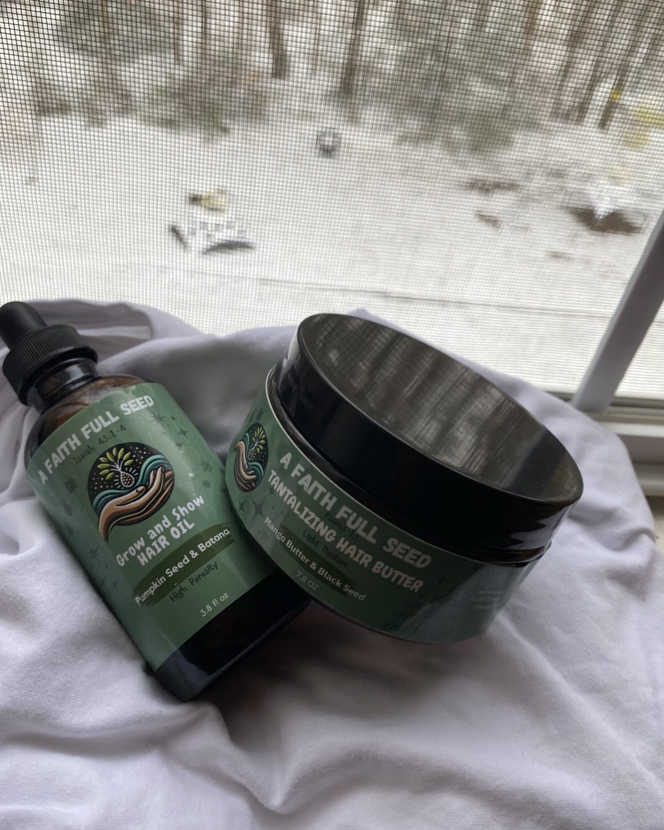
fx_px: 688
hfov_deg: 51.5
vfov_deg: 62.1
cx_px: 336
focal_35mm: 28
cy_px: 381
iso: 32
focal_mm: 4.25
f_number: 1.8
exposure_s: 1/159
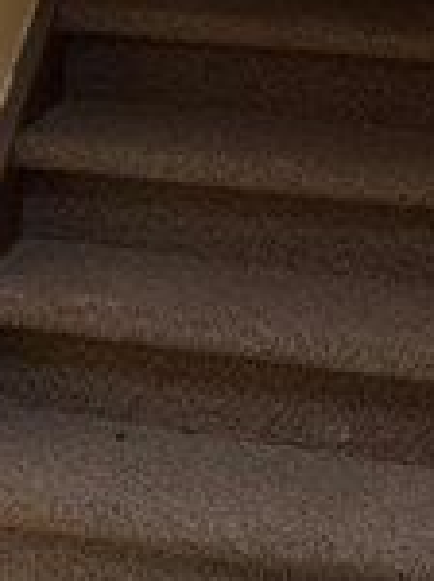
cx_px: 62
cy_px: -385
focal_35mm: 116
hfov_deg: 12.7
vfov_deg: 15.2
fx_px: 1945
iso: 25
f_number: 1.8
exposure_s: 1/422
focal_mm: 4.25
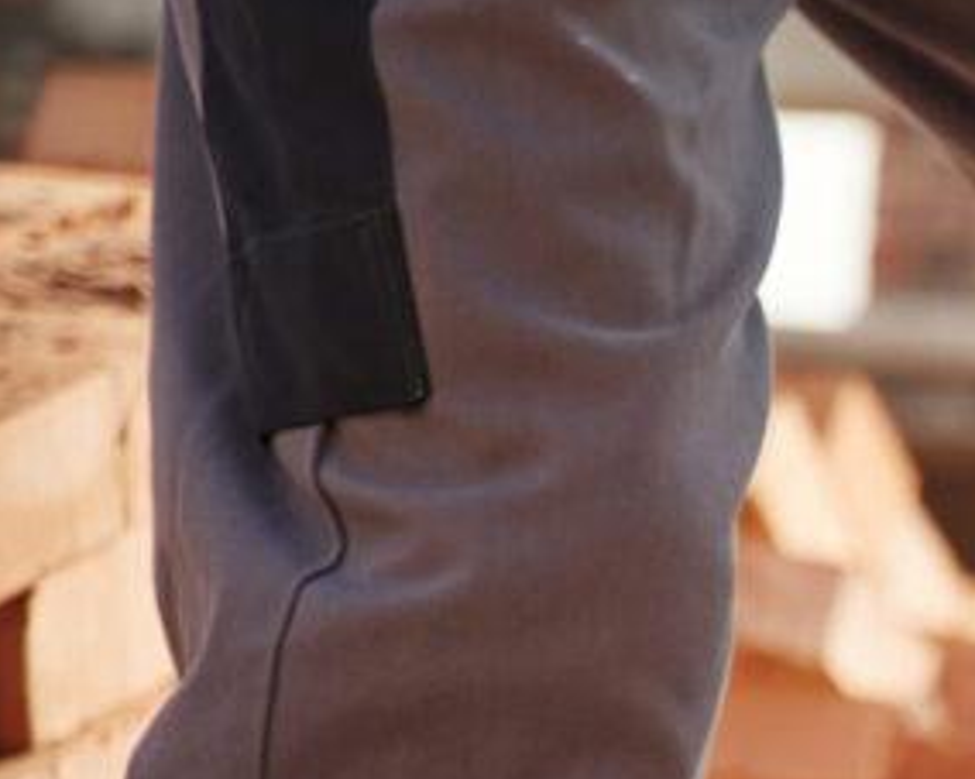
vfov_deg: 6.3
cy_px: 1139
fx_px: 6981
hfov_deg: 7.6
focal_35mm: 242
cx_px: 2050
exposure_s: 1/4000
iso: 500
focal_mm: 61
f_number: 3.2
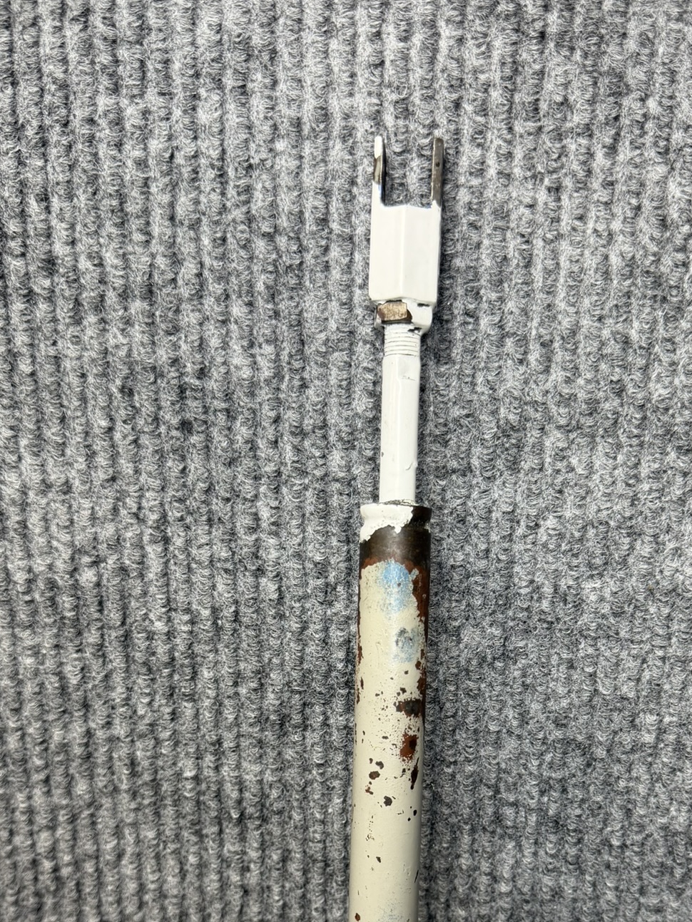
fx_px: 1013
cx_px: 400
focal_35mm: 38
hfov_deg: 37.6
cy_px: 680
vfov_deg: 47.3
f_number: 1.78
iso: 100
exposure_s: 1/60
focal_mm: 6.76
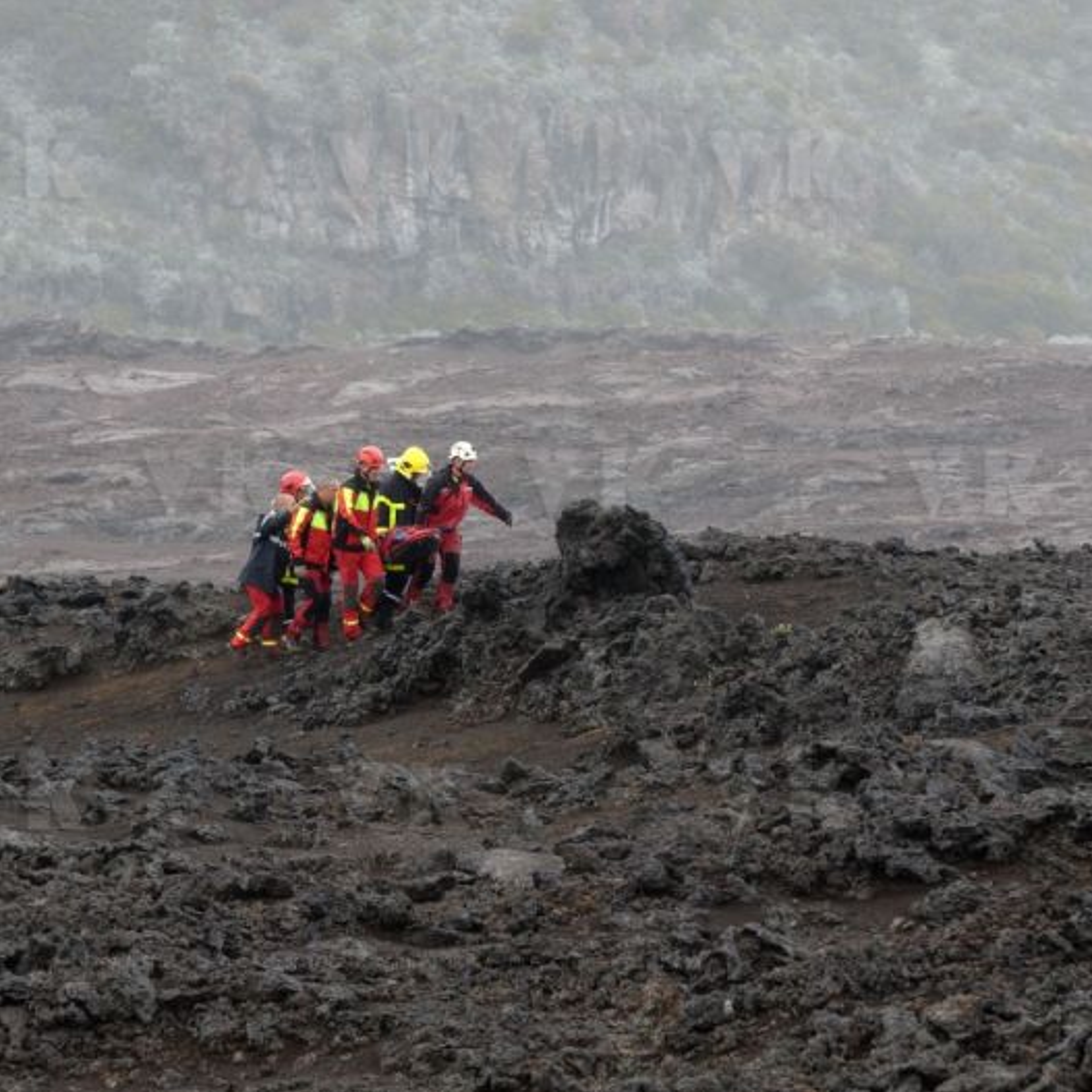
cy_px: 545
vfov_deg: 4.5
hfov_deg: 4.5
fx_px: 13776
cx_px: 396
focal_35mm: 386
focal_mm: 200
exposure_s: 1/400
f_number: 8
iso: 250
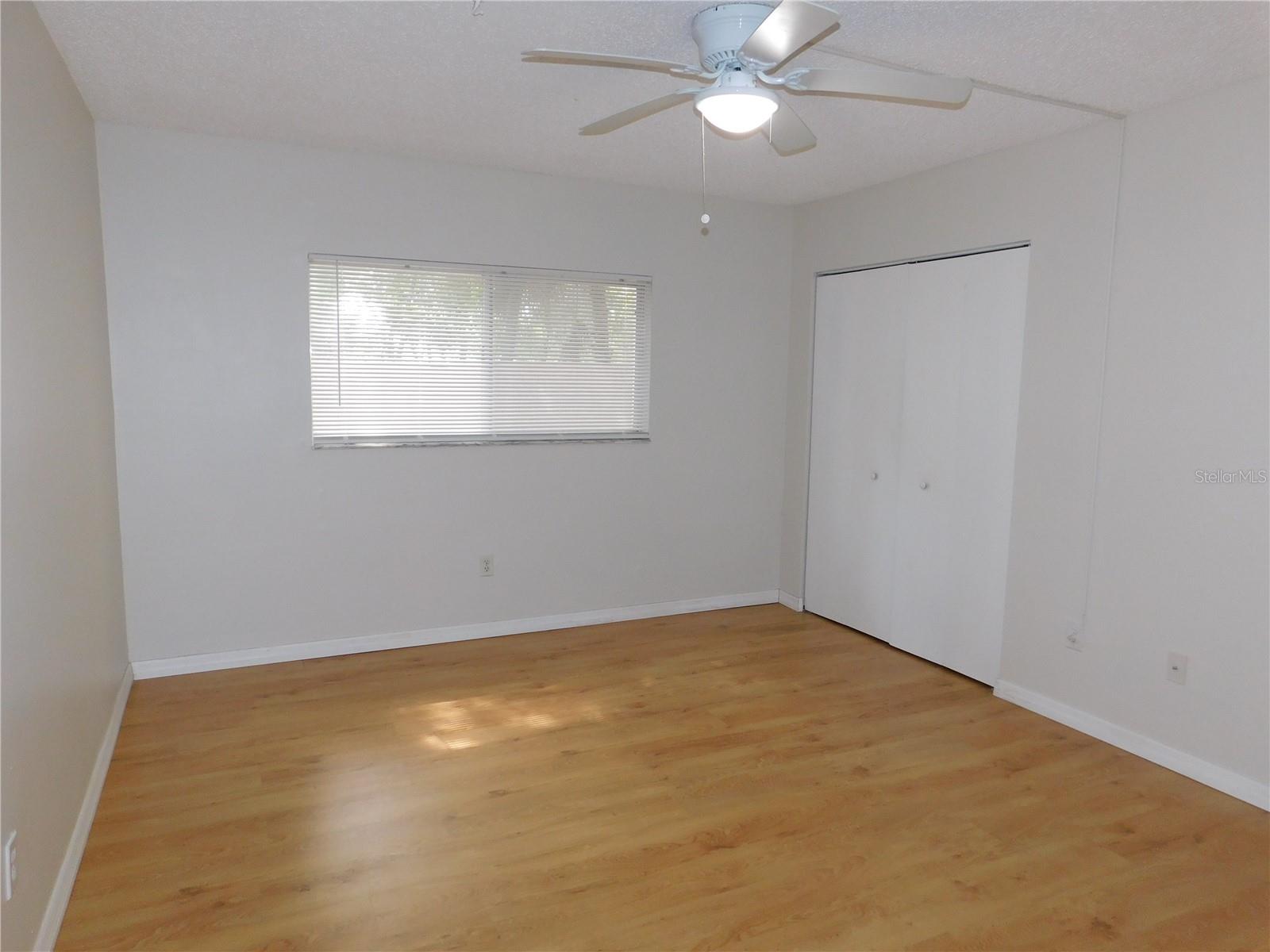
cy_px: 476
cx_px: 635
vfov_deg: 58.9
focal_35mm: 23
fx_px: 844
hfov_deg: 73.9
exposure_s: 1/30
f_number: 3
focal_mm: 4
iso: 200
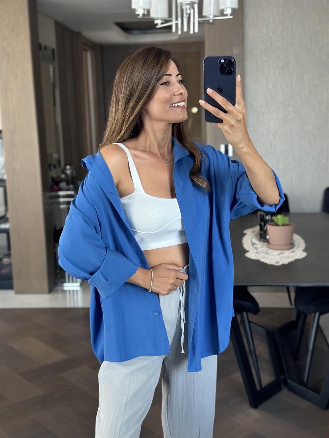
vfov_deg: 39.7
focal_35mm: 48
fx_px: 608
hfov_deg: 30.3
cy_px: 219
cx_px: 164
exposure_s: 1/60
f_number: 1.78
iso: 125
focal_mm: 6.86
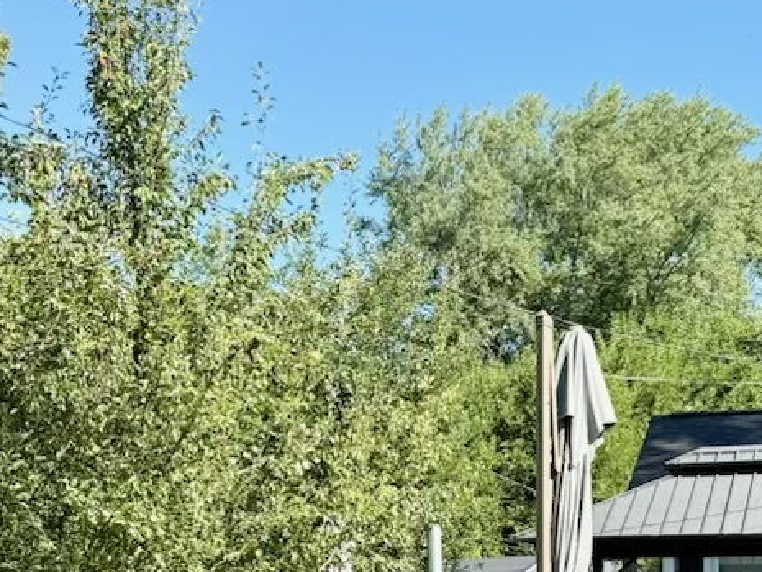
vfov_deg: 21.5
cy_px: 559
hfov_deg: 29.4
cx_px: 421
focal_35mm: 66
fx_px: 1453
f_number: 1.78
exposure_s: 1/1770
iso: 80
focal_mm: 6.76
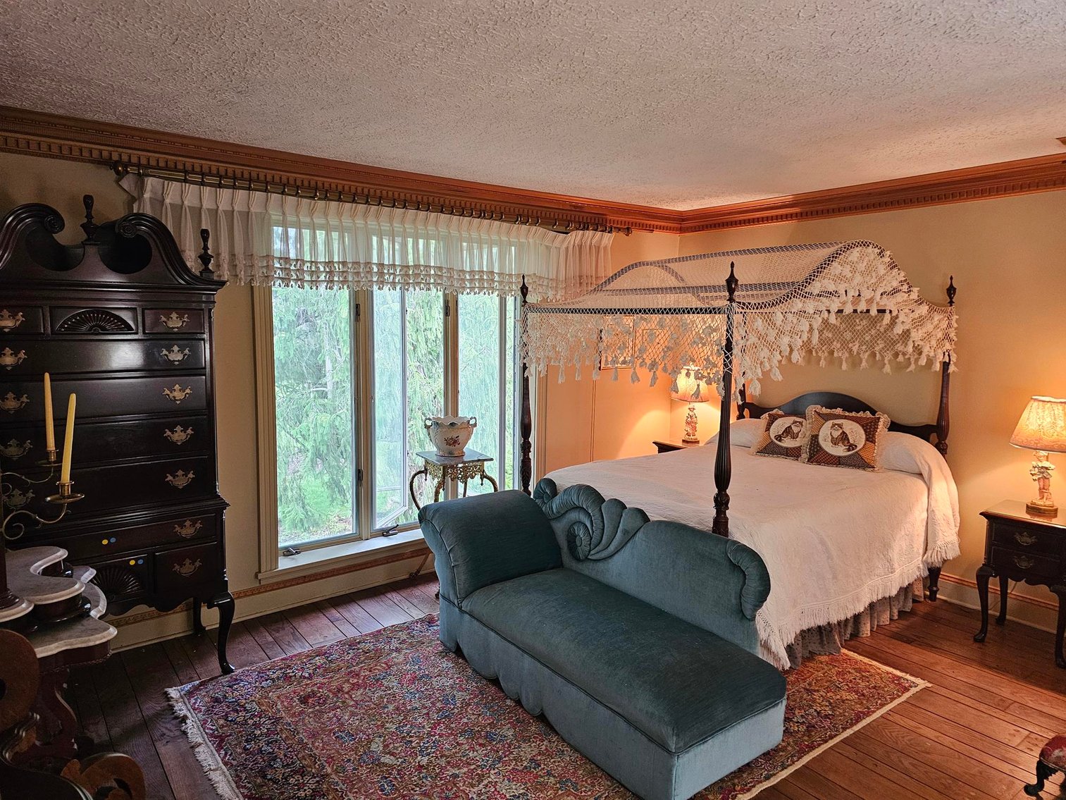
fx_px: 708
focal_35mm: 23
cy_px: 400
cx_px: 533
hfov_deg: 73.9
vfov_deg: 58.9
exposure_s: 1/120
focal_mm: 6.3
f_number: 1.7
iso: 500
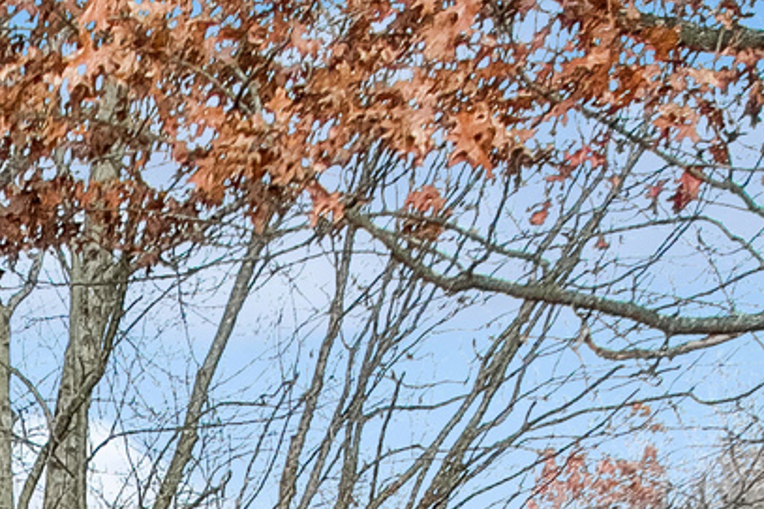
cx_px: -383
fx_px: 3521
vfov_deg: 7.3
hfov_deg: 11.8
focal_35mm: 166
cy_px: 1504
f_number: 2.8
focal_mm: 8.38
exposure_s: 1/500
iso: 200
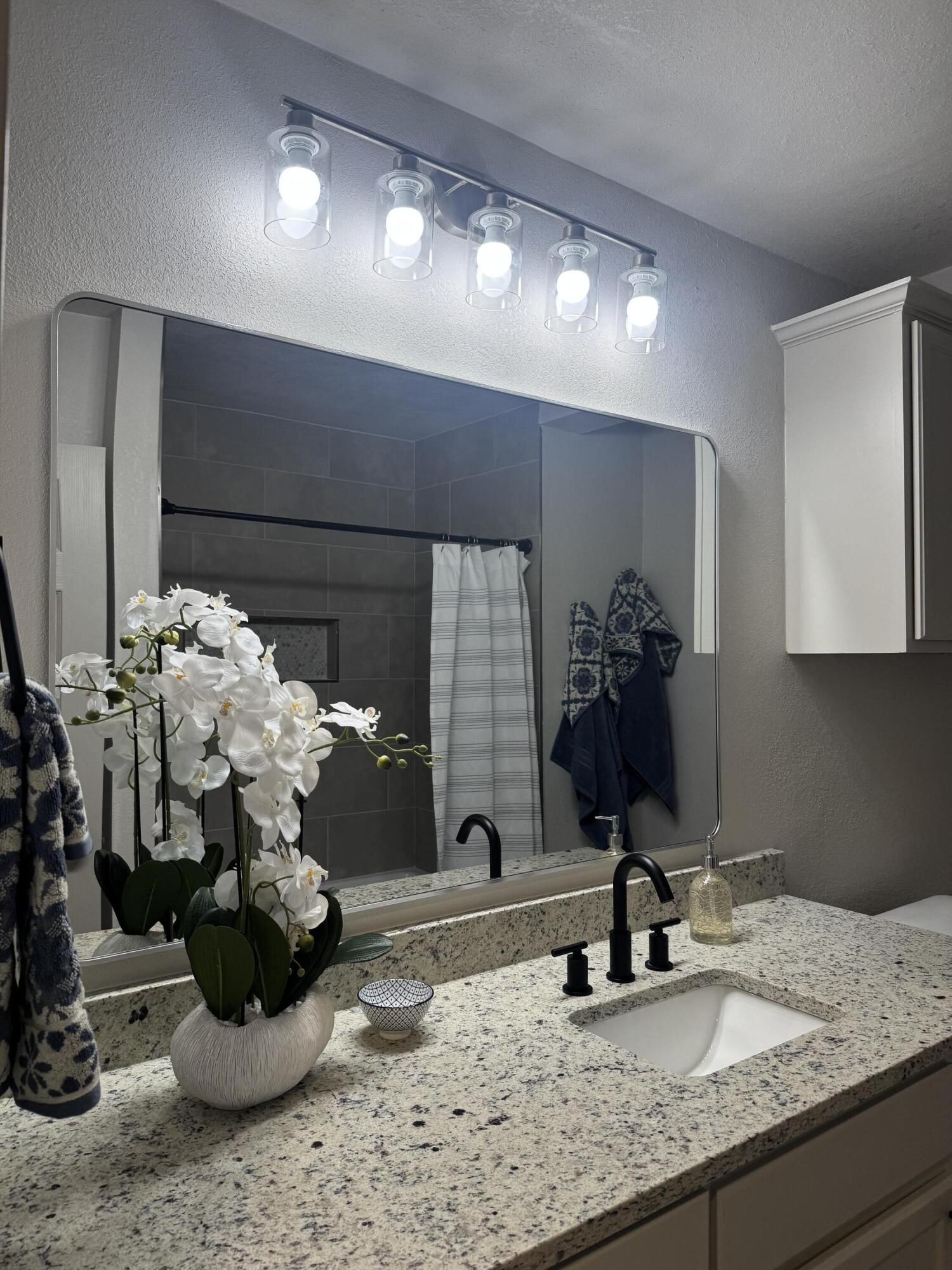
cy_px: 635
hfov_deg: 56.8
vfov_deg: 71.6
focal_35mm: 24
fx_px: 880
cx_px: 476
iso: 100
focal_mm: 6.76
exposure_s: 1/167
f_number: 1.78
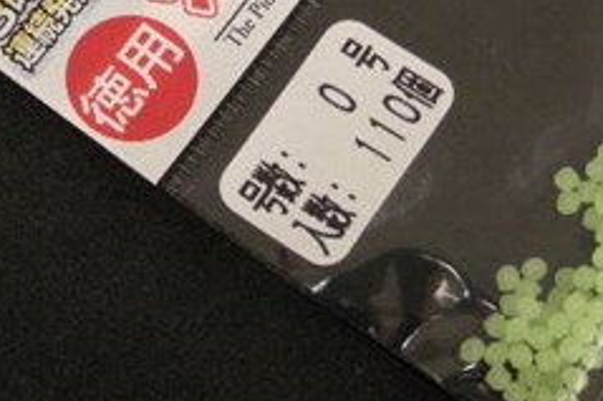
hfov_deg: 15.4
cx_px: 353
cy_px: -34
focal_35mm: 133
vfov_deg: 10.2
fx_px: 2226
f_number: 3.5
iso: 400
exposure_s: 1/22
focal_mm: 9.9
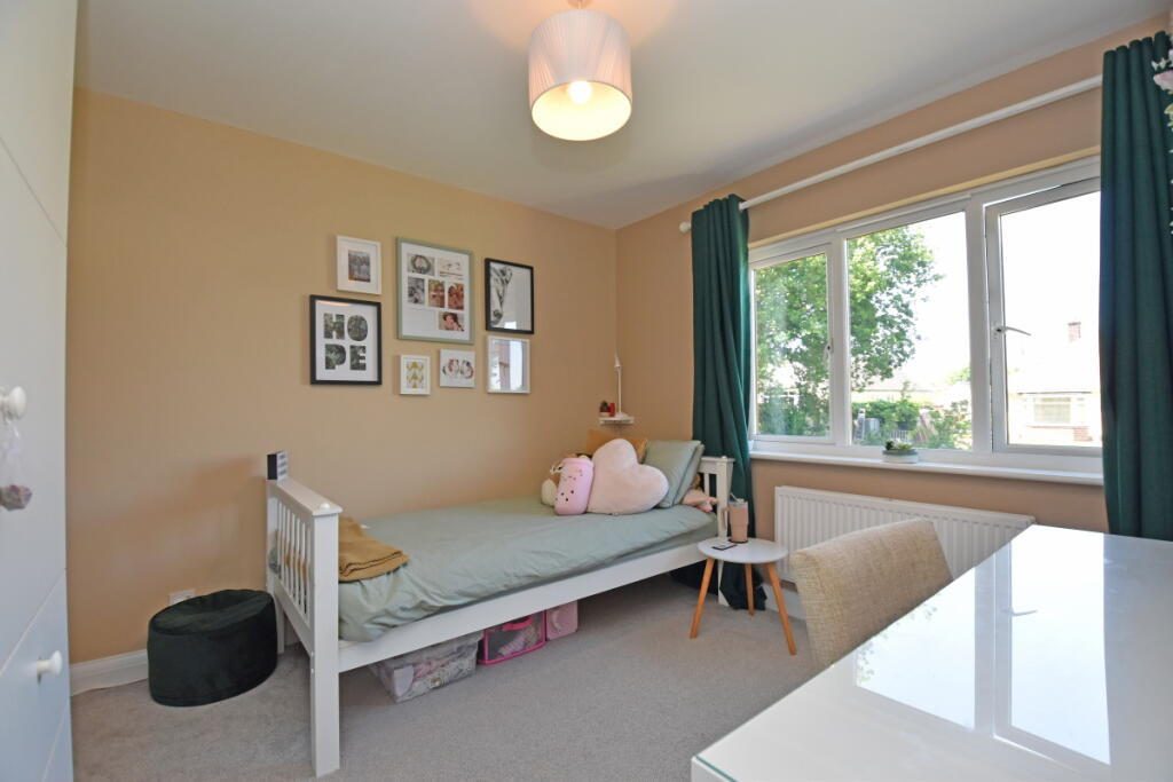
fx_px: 489
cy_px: 391
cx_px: 586
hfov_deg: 100.4
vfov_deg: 77.3
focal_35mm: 15
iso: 720
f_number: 5
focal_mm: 10
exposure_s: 1/200
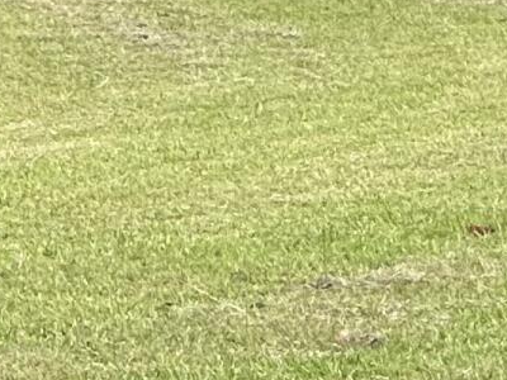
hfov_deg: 3.4
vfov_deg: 2.6
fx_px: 8451
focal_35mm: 577
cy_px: -252
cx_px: 466
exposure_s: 1/99
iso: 32
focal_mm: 9
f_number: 2.8
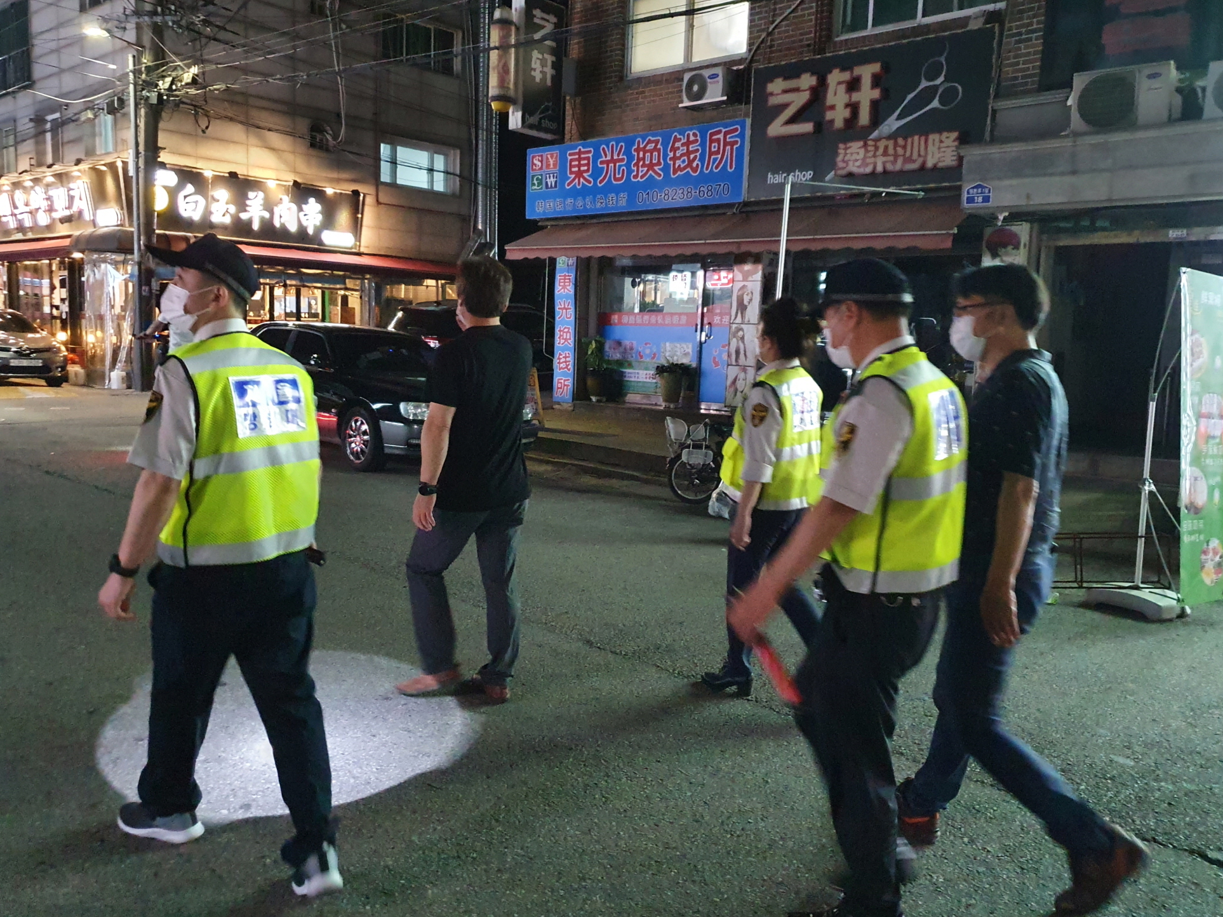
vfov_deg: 51.3
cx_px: 629
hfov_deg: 65.3
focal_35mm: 27
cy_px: 443
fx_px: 954
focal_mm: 4.32
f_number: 1.5
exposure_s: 1/60
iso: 800
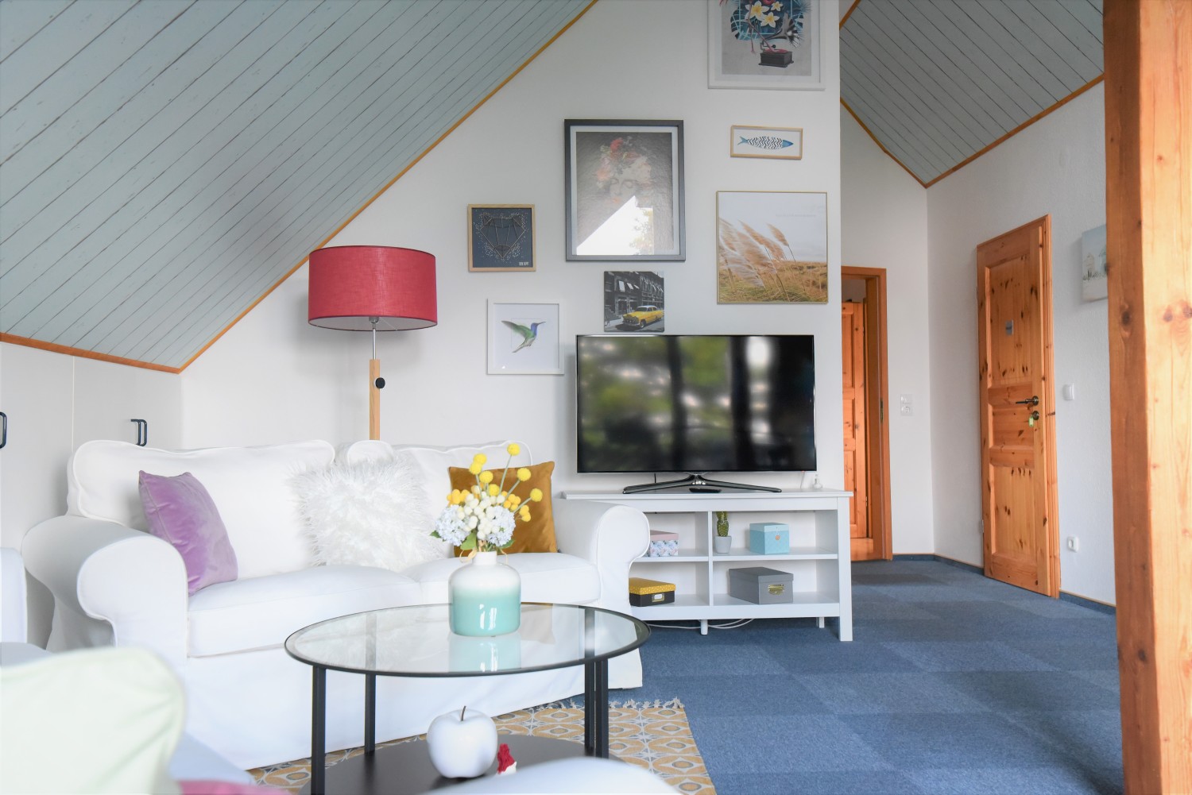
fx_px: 994
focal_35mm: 30
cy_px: 398
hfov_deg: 61.9
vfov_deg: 43.6
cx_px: 596
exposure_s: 1/30
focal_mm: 30
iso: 3200
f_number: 6.3
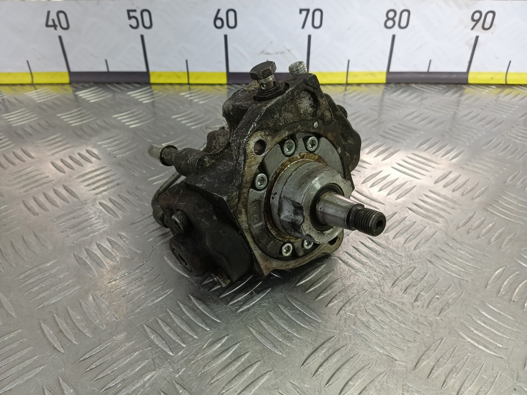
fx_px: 411
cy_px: 198
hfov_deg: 65.3
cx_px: 264
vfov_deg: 51.4
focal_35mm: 27
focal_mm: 4.11
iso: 147
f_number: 1.6
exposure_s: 1/100
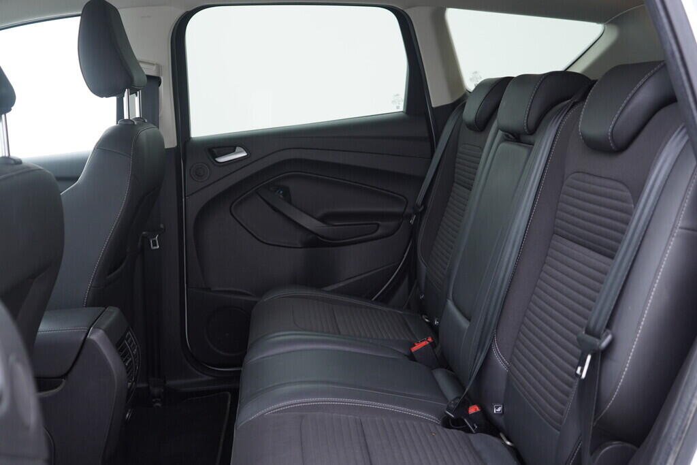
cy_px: 232
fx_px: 697
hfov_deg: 53.1
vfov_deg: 36.9
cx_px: 348
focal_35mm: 36
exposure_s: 1/40
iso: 250
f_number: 2.8
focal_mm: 24
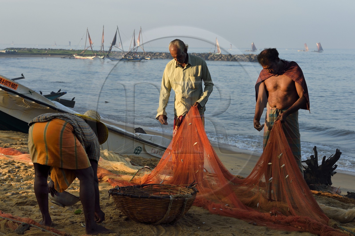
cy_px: 118
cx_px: 178
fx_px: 739
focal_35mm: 75
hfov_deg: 27.0
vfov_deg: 18.2
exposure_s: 1/250
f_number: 10
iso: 500
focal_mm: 75
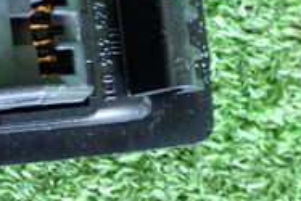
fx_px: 1146
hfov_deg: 14.8
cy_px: 59
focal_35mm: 137
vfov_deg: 10.0
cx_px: 29
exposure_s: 1/60
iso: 800
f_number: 2.8
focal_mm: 7.31
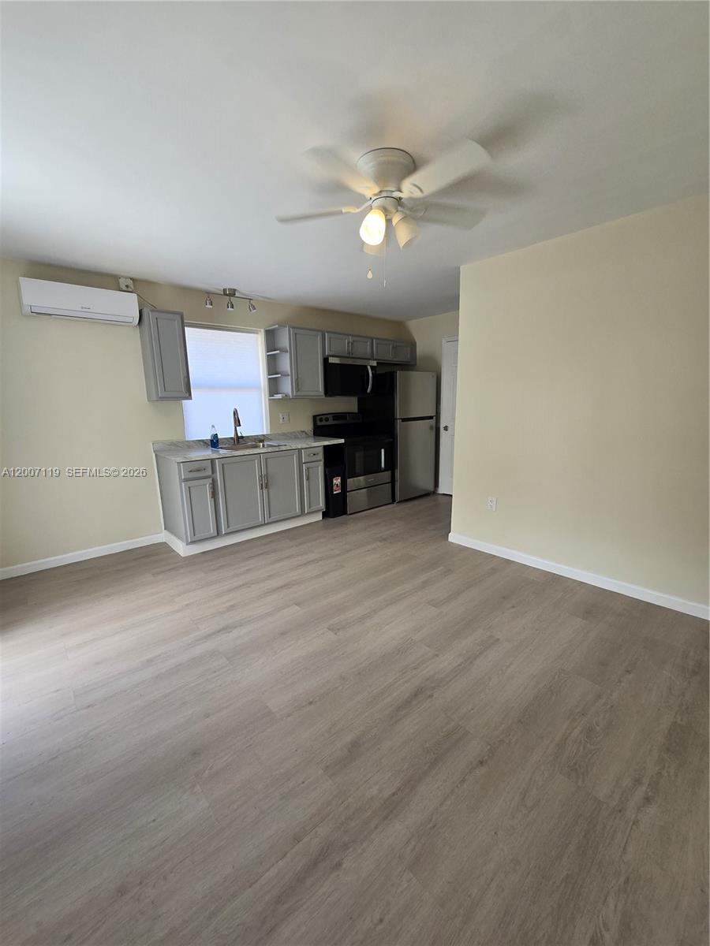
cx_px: 355
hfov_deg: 89.9
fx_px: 356
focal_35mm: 13
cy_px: 473
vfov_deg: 106.2
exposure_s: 1/145
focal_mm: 2.2
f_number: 2.2
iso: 50
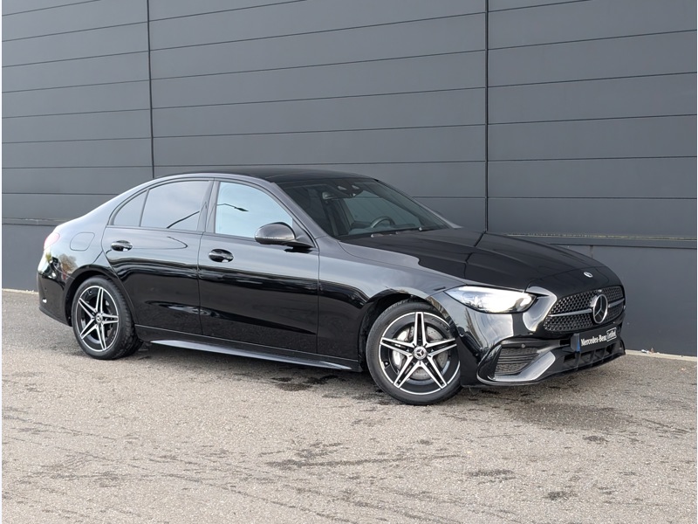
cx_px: 349
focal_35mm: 49
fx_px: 988
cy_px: 262
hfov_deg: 38.9
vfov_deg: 29.7
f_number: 1.68
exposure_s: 1/1299
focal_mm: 6.9
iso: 633
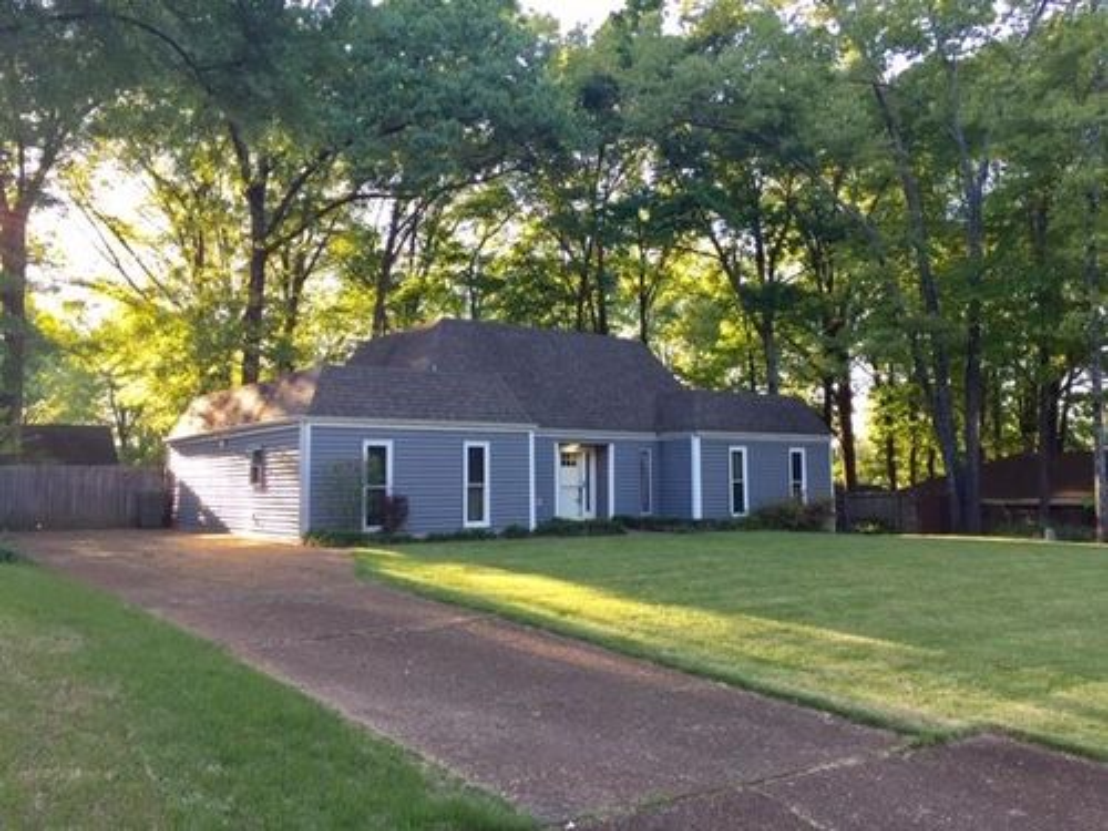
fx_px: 928
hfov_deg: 61.7
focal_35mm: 29
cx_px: 554
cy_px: 416
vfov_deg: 48.2
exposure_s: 1/120
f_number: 2.2
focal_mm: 4.15
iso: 32
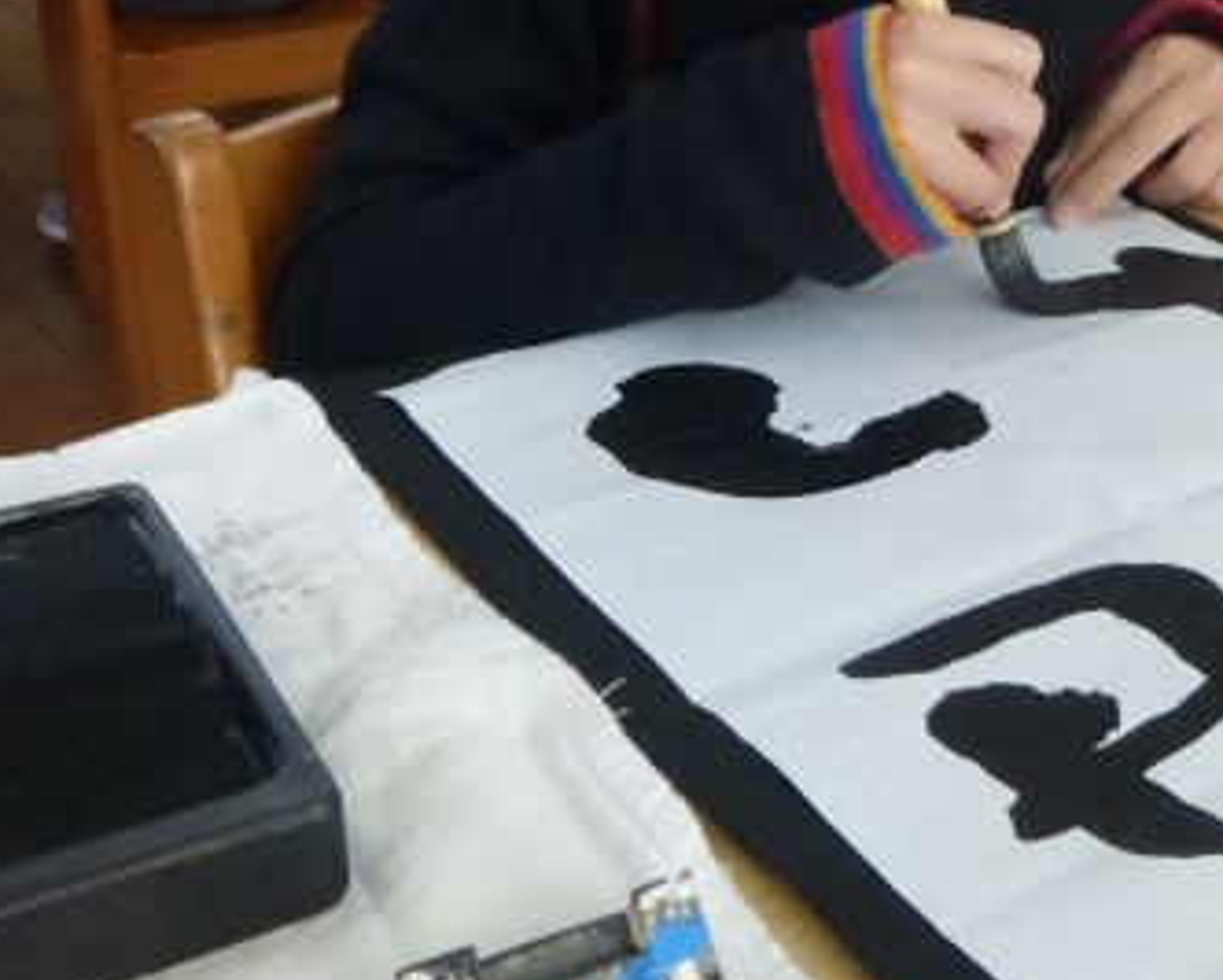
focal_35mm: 61
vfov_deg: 24.4
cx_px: 1114
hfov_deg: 29.6
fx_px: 2209
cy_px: 131
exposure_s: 1/125
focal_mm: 5.6
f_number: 3.4
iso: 800
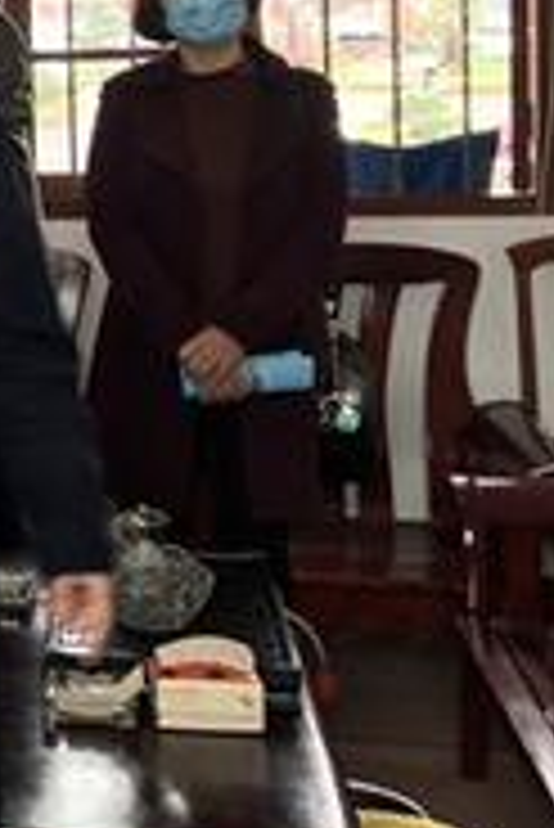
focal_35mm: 79
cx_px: -531
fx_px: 1820
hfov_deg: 14.5
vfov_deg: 25.2
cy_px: 151
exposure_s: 1/50
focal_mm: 3.99
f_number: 1.8
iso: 25
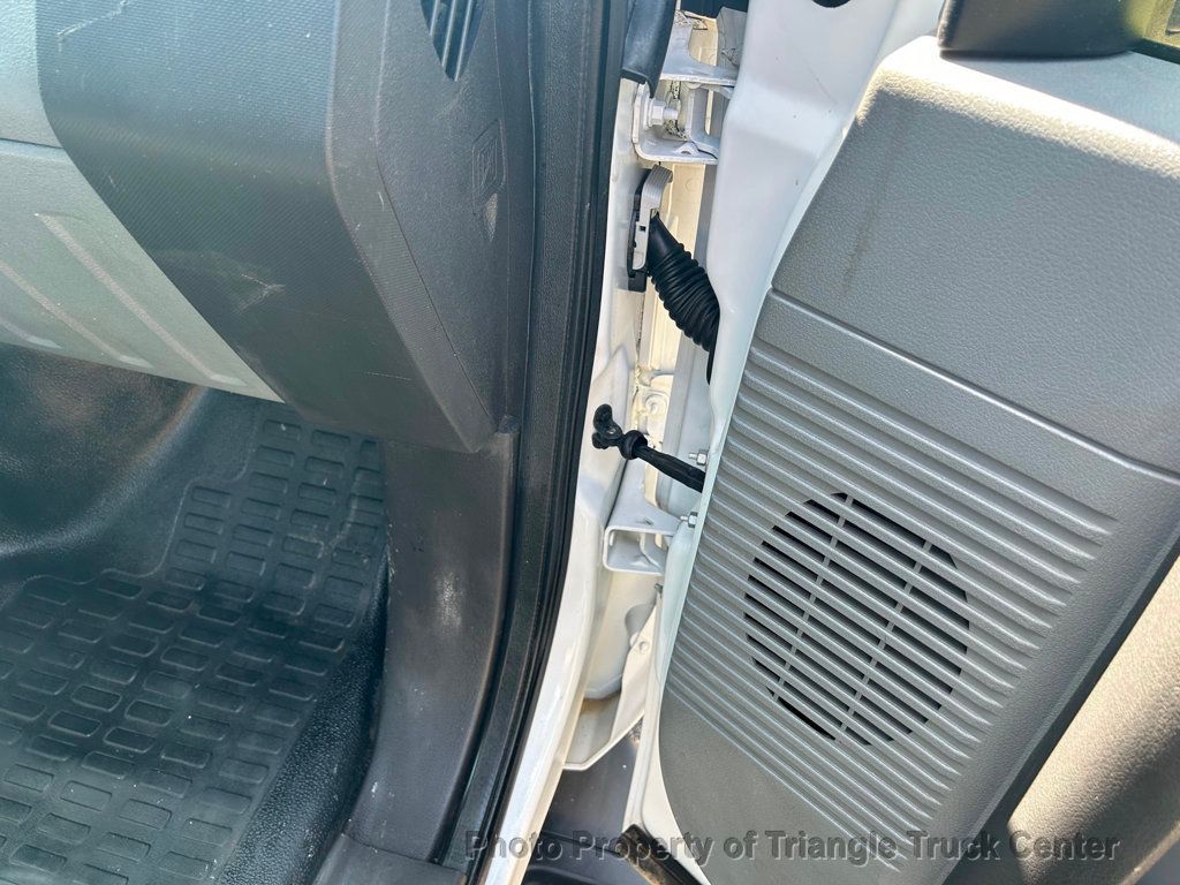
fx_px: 886
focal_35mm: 26
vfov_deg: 53.1
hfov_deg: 67.3
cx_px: 590
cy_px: 442
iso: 50
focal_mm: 5.7
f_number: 1.5
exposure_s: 1/171
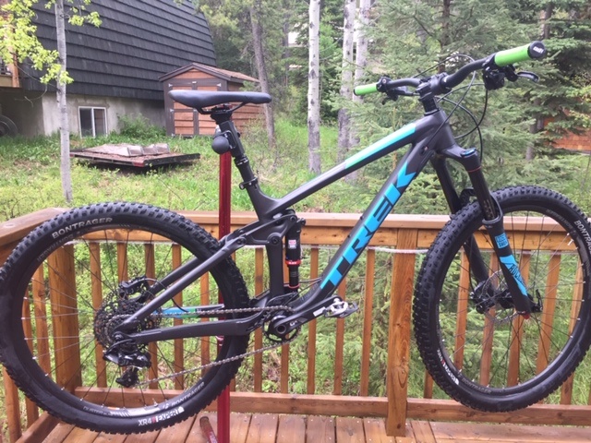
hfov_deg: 61.7
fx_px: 495
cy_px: 222
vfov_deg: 48.2
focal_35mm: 29
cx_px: 296
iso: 32
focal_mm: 4.15
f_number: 2.2
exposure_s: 1/40
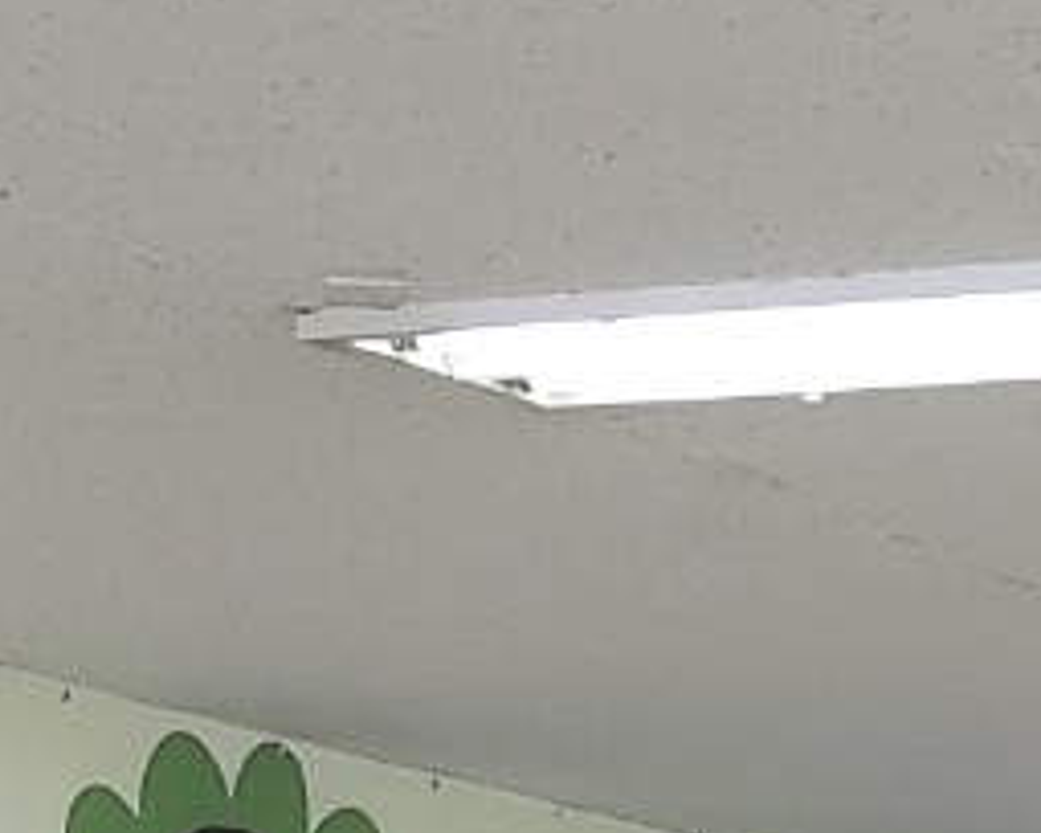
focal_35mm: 191
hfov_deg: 10.1
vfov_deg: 7.6
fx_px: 5885
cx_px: 616
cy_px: 1907
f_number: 1.8
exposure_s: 1/120
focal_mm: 4.81
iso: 200
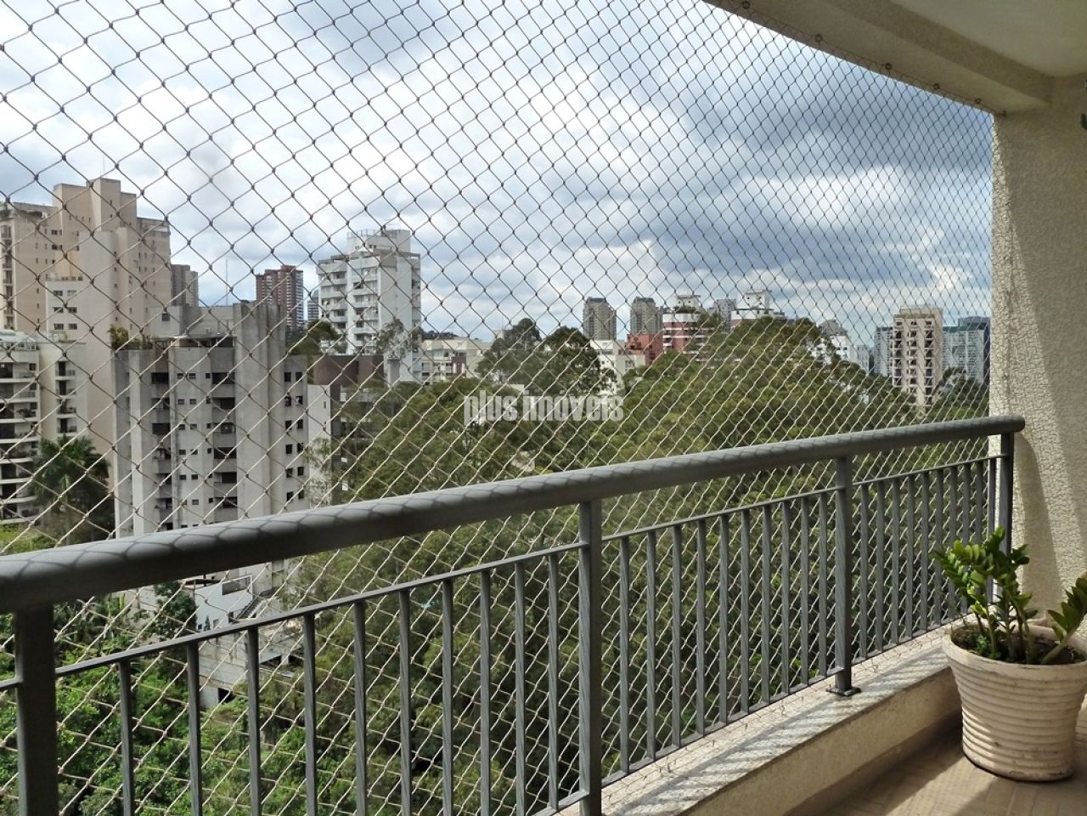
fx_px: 848
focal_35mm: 27
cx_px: 544
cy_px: 408
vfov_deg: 51.4
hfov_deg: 65.3
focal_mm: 4.4
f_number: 5
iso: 200
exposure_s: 1/400
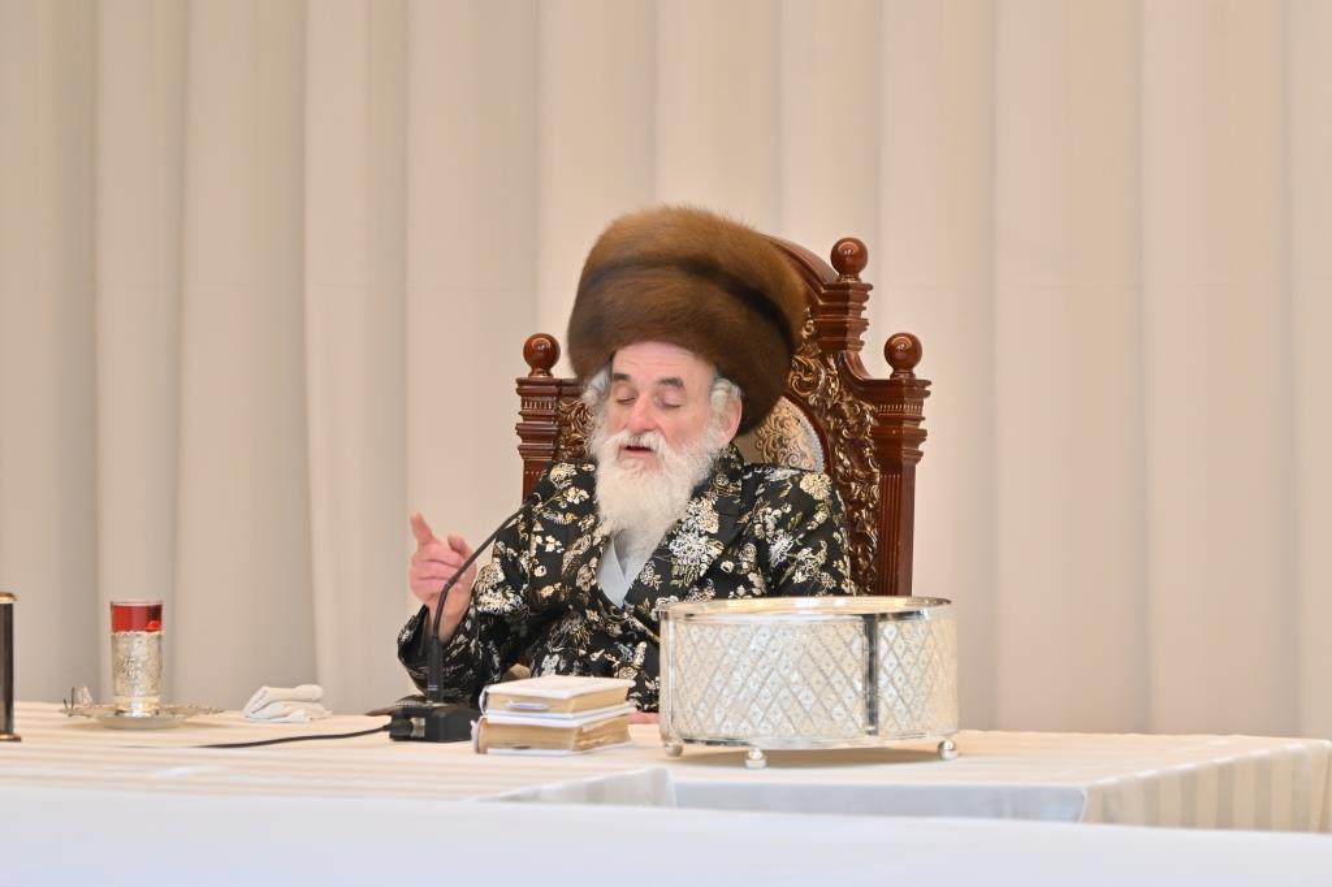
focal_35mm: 180
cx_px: 666
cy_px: 444
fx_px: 6657
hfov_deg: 11.4
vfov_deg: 7.6
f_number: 4.5
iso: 500
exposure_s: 1/160
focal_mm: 120
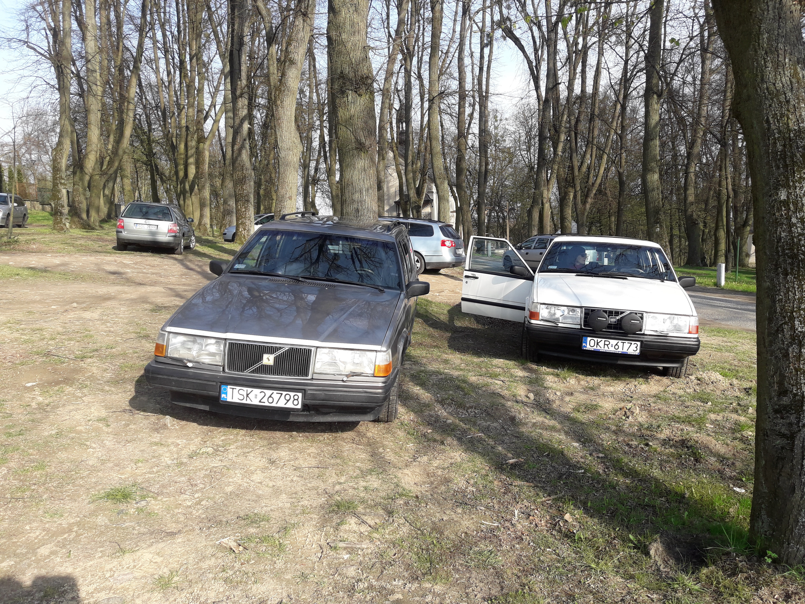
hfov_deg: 63.4
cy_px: 302
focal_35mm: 28
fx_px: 651
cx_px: 402
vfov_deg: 49.7
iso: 40
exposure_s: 1/506
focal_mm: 3.7
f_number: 1.9
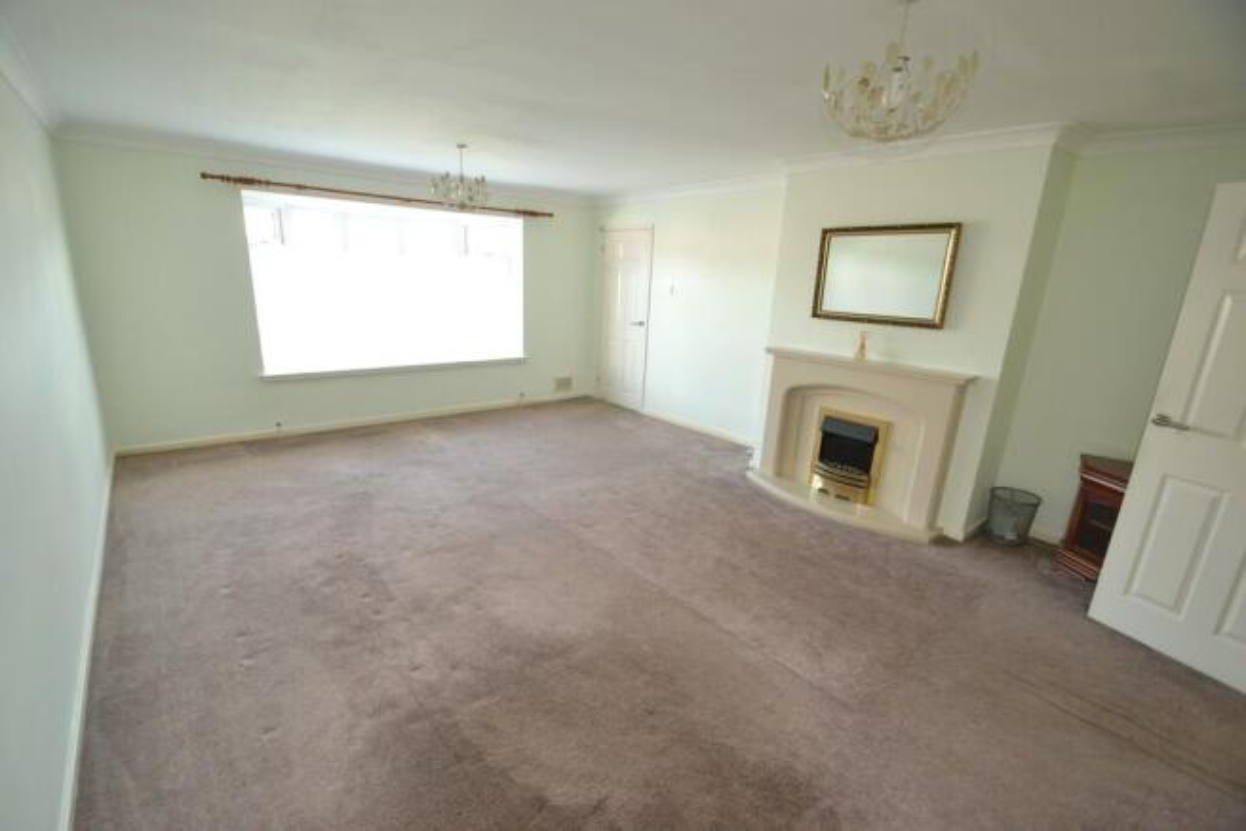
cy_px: 416
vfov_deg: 77.4
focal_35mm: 15
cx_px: 623
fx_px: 519
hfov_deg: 100.4
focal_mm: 10
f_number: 3.5
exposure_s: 1/60
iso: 720
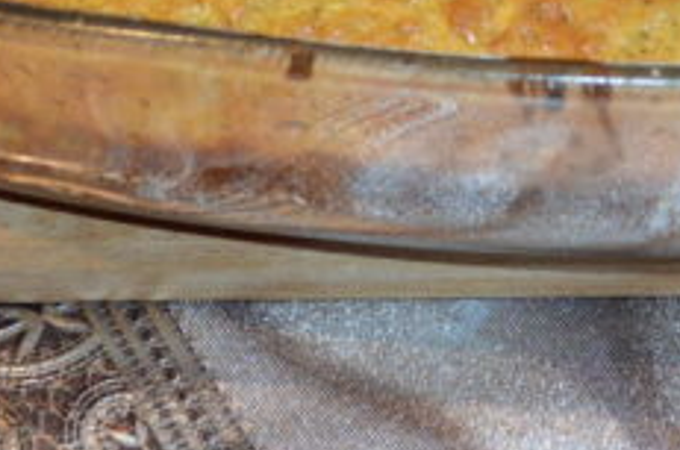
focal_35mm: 182
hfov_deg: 11.2
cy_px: -207
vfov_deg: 7.4
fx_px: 3431
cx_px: 662
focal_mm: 40
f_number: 5.3
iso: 1800
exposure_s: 1/60
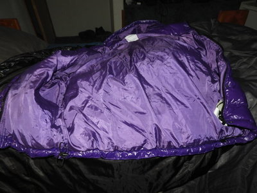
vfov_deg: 56.8
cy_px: 96
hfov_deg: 71.6
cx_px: 128
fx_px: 178
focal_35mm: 24
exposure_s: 1/30
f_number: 3.3
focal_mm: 4.3
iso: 200
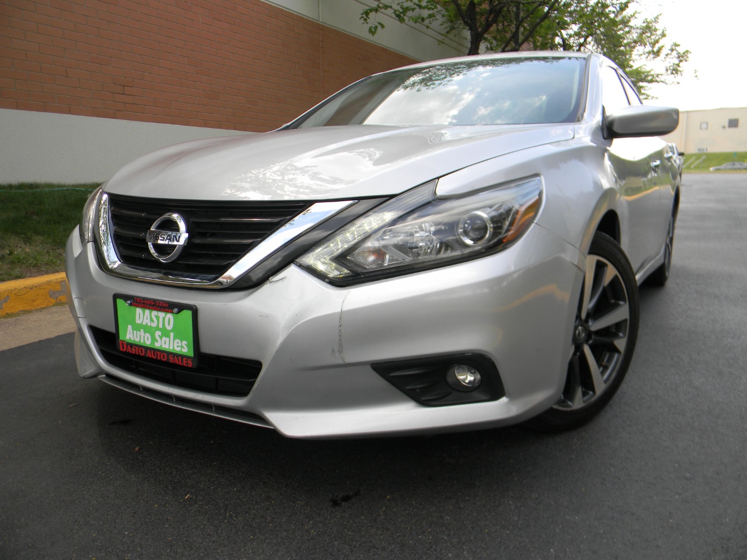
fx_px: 604
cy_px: 280
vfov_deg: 49.7
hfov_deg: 63.4
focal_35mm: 28
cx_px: 374
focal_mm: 5
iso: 80
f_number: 3.5
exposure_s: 1/273
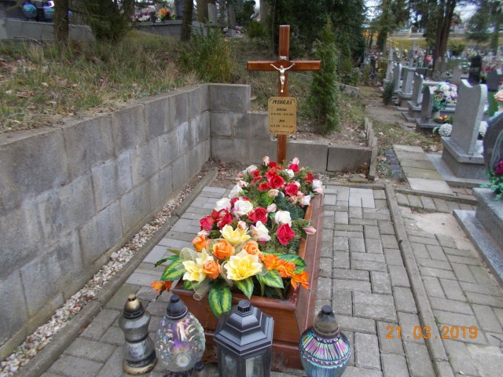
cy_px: 188
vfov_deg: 53.1
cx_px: 252
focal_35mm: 26
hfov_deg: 67.3
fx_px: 378
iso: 80
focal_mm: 4.6
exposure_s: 1/125
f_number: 3.2
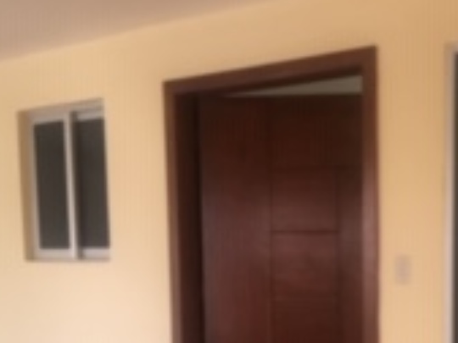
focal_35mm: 55
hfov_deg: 34.3
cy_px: 314
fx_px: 728
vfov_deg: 25.7
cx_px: 332
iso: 32
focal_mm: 4.15
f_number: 2.2
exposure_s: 1/120
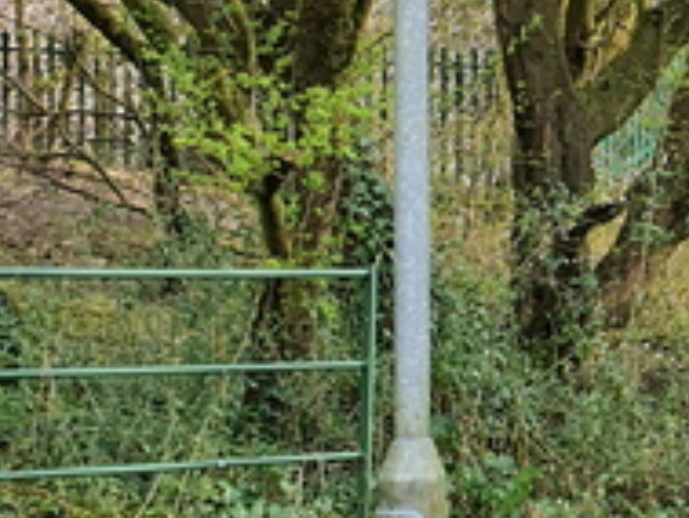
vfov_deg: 13.6
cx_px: 1137
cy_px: 164
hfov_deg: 16.0
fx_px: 2171
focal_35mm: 109
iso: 50
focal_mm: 4.32
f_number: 2.4
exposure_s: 1/256
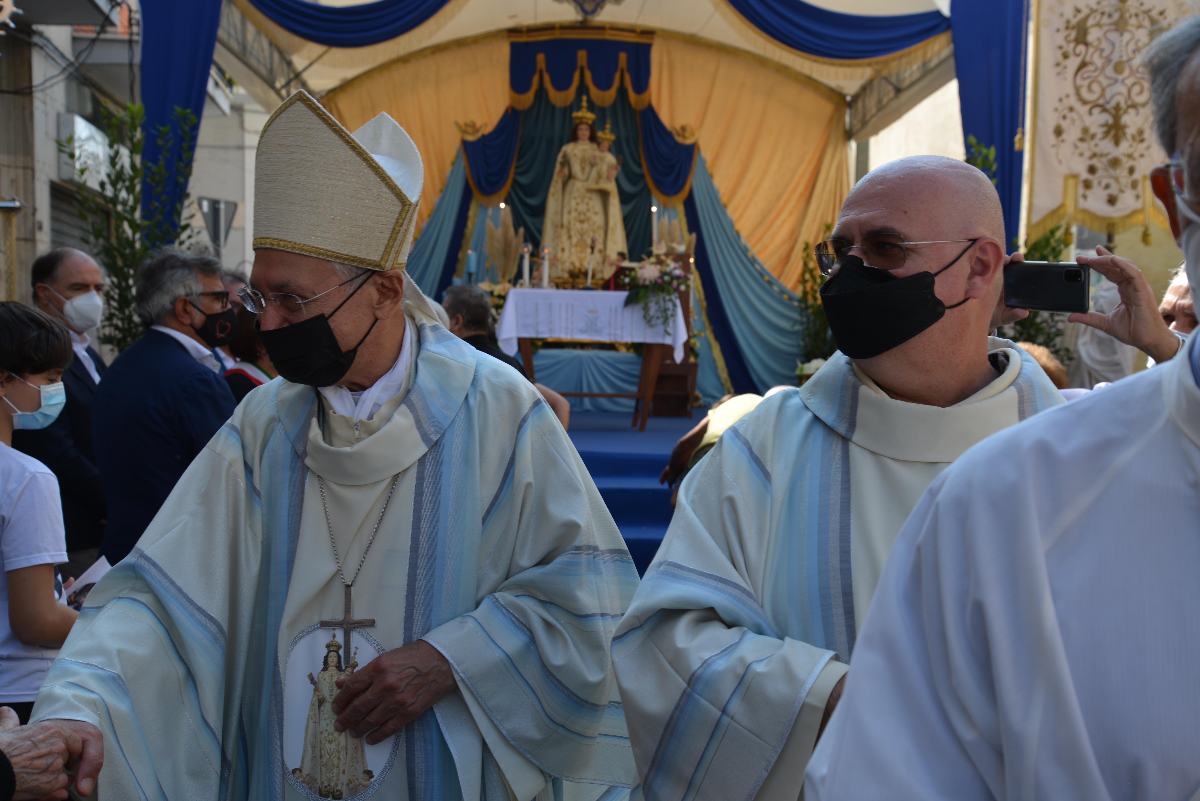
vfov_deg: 29.3
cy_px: 400
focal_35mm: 46
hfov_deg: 42.7
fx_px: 1534
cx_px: 600
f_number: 6.3
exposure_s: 1/160
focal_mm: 46
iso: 100
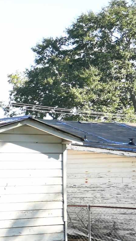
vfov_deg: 21.5
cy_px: 195
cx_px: -266
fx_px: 629
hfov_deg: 9.7
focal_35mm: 98
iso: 100
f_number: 3.5
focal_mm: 16
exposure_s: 1/200
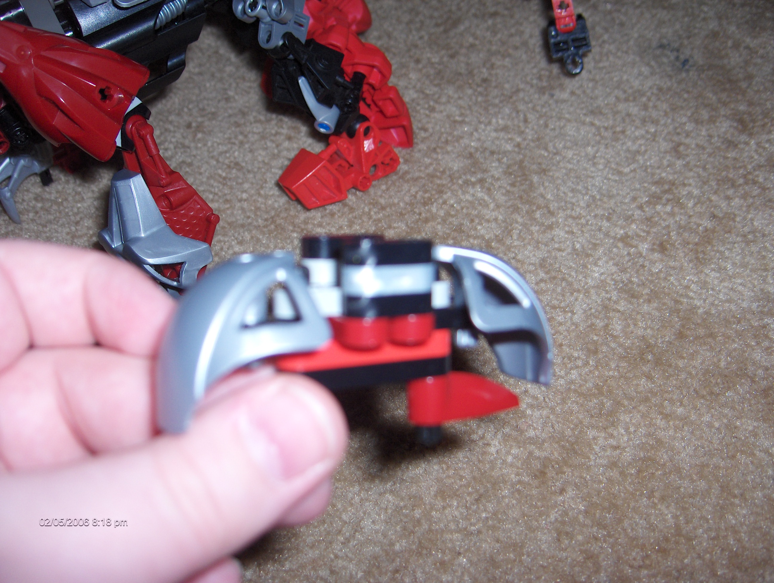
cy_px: 292
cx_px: 387
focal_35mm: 39
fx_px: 873
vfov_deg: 36.9
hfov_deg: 47.8
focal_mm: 8
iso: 100
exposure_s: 1/60
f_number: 2.8
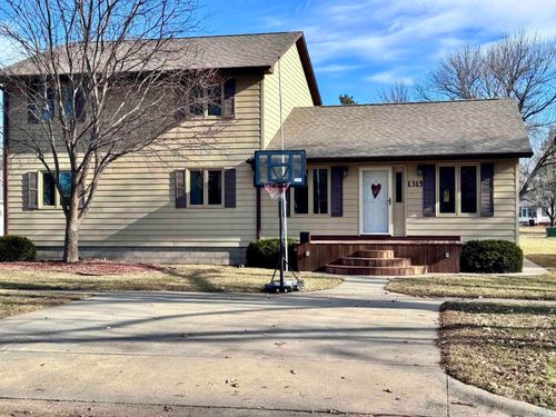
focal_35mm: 48
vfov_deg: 30.3
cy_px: 208
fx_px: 771
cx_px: 278
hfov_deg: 39.7
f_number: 1.78
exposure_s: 1/2513
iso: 64
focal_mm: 6.76
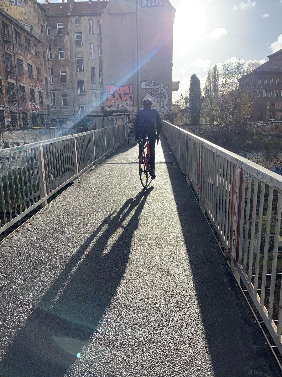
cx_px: 141
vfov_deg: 67.3
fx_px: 282
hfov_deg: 53.1
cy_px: 188
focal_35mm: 26
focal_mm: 4.25
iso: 25
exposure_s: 1/2114
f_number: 1.8
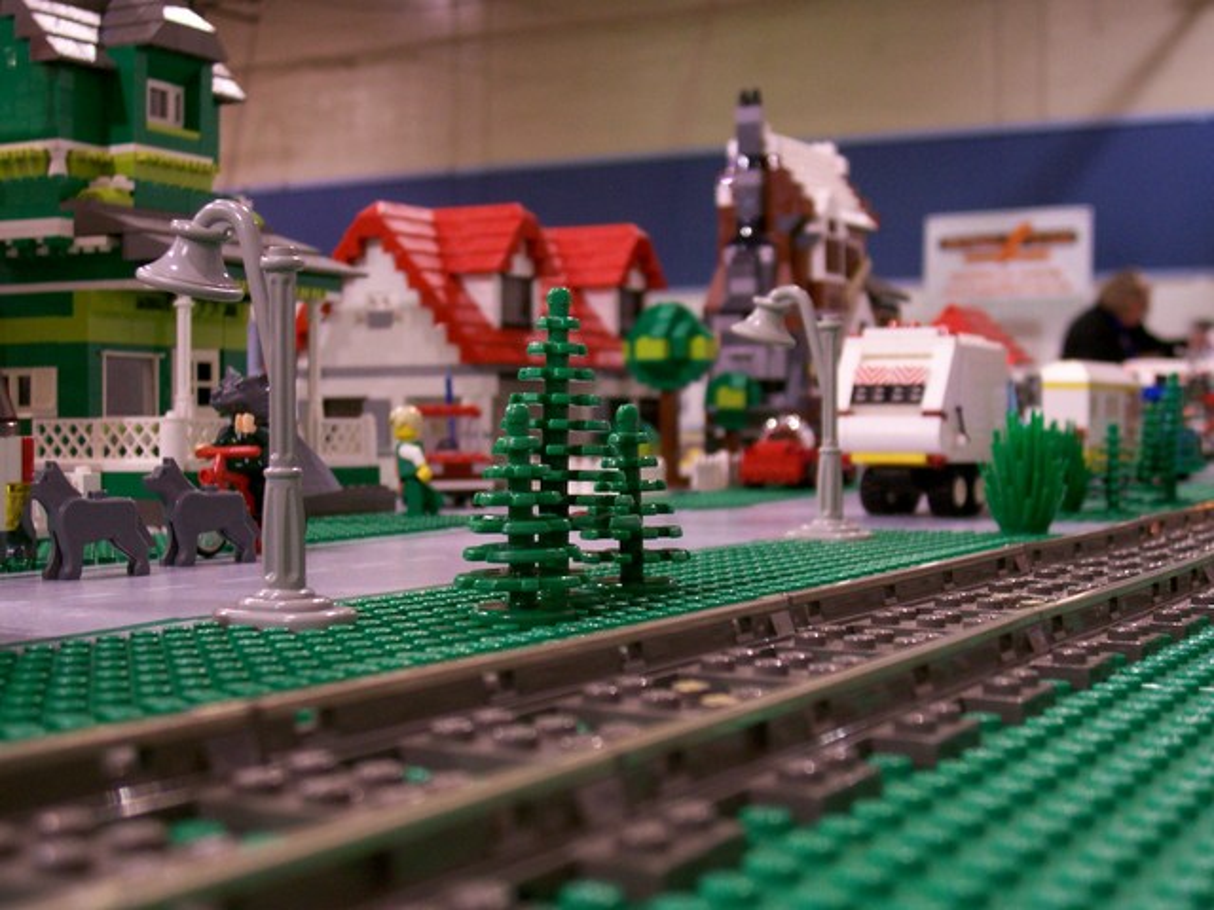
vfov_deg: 27.5
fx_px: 1859
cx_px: 607
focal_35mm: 53
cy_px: 455
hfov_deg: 36.2
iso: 160
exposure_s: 1/8
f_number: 3.2
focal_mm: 8.7
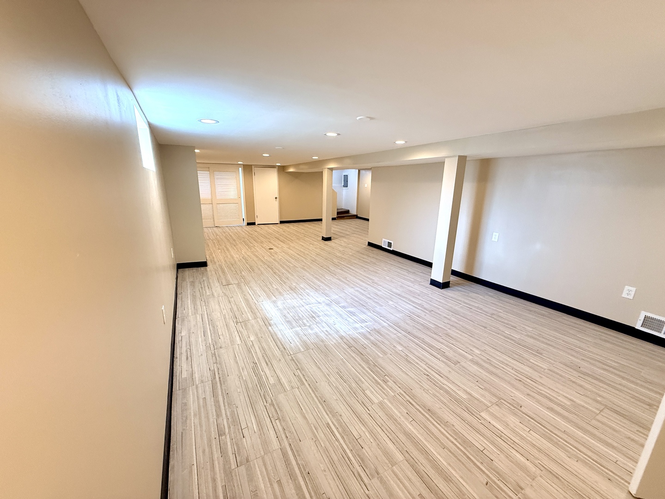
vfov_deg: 85.7
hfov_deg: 102.1
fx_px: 269
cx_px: 332
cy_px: 250
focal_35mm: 14
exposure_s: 1/120
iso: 200
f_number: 2.2
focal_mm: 2.22
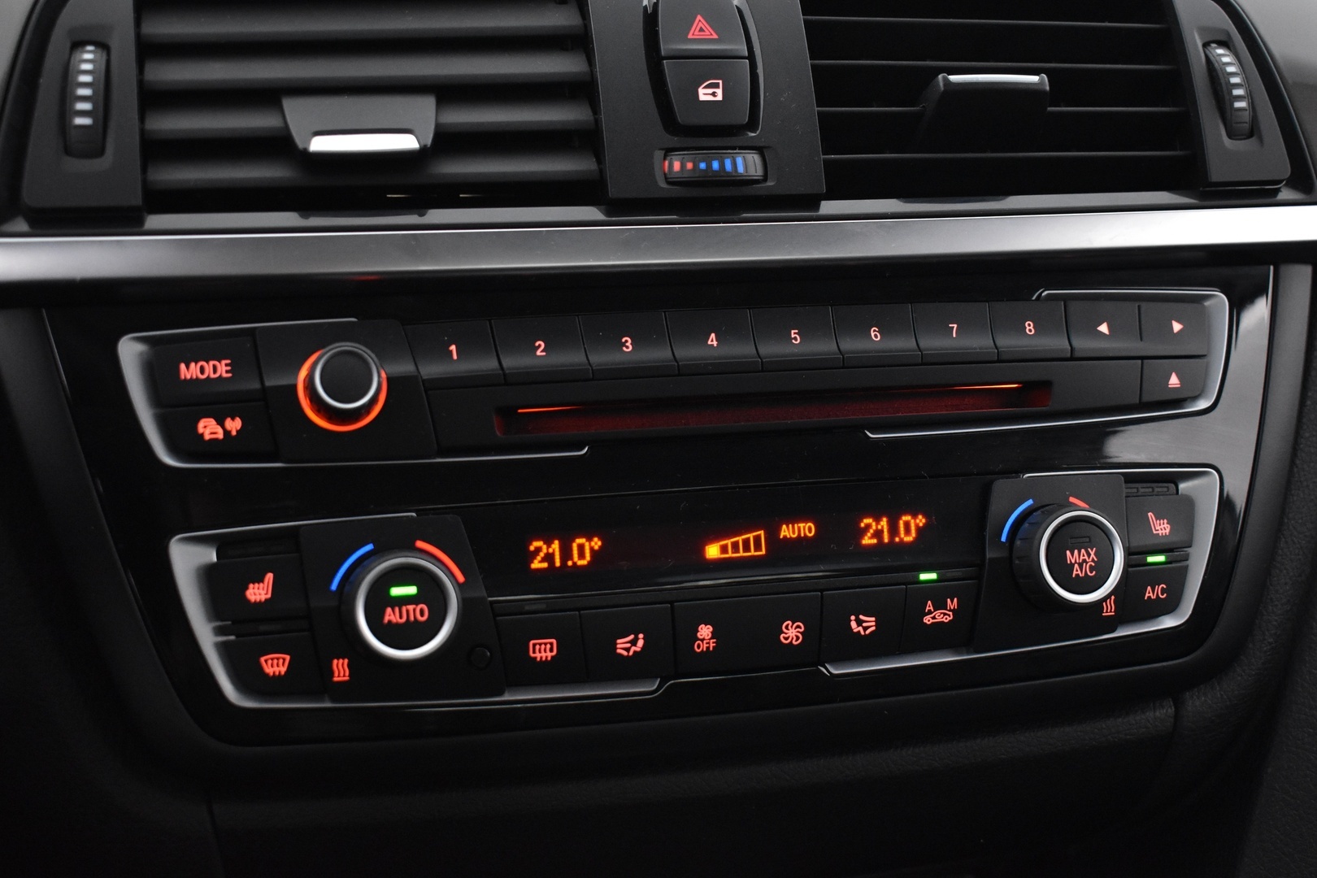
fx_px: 1756
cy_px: 439
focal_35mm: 48
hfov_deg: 41.1
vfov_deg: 28.1
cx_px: 658
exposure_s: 1/25
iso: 3200
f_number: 4.5
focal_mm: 32
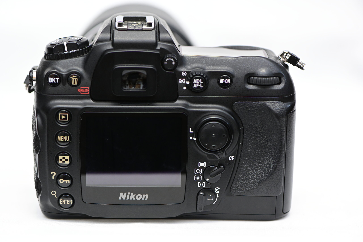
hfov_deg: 19.5
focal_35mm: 105
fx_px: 1059
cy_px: 121
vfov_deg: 13.0
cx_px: 182
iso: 1600
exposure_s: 1/50
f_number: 5.6
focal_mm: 105
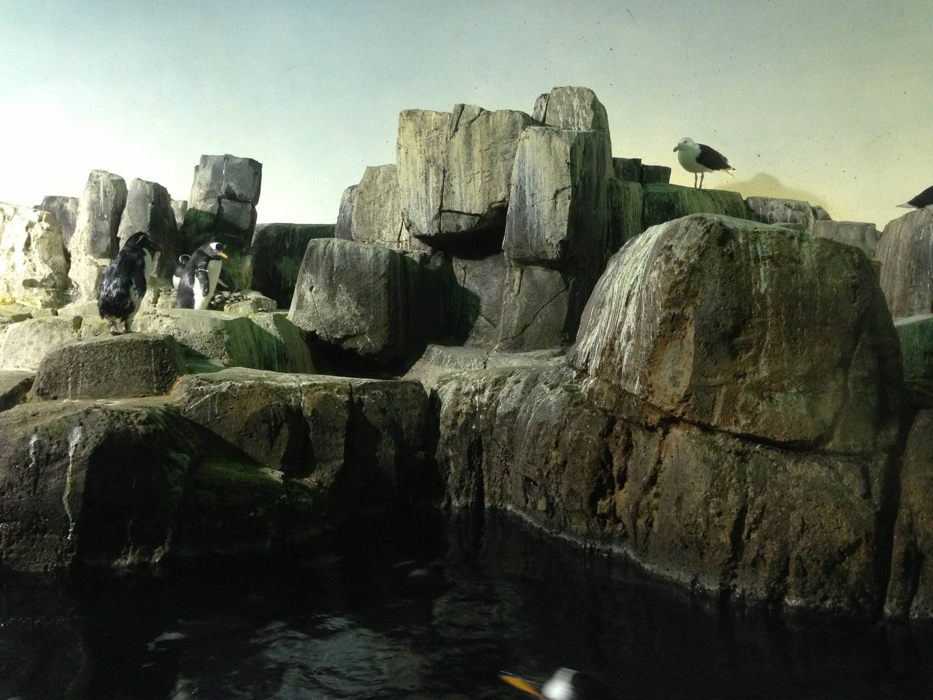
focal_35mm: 33
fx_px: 889
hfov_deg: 55.4
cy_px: 350
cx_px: 466
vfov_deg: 42.9
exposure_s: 1/15
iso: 400
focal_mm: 4.13
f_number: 2.4
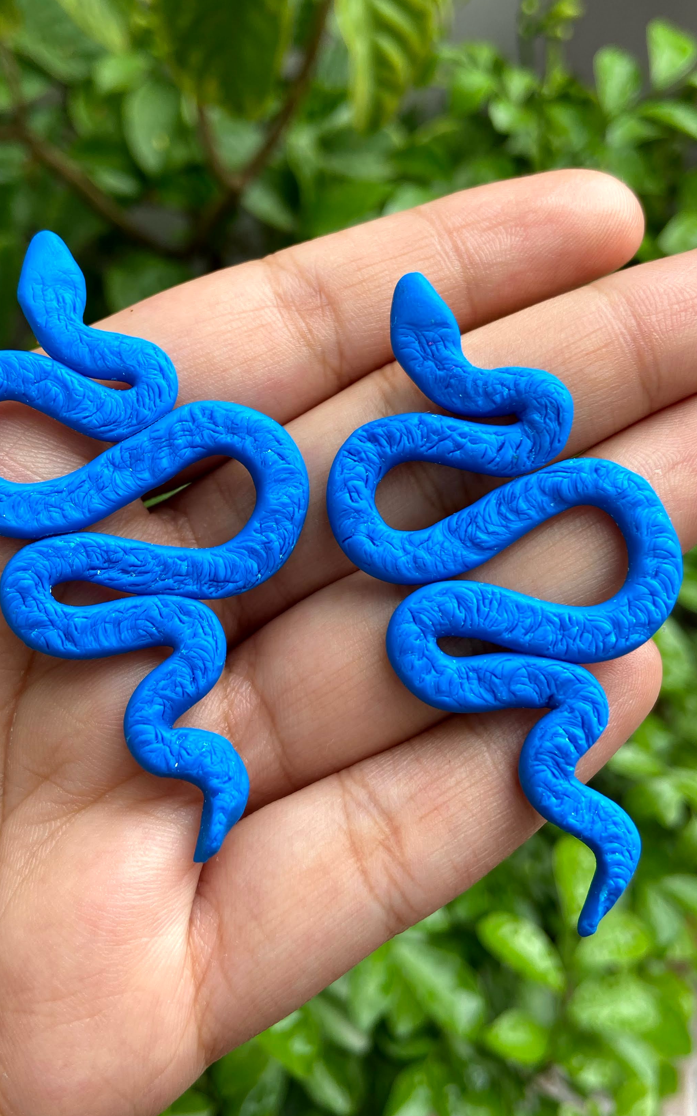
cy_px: 519
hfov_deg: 37.3
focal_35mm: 34
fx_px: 1033
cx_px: 322
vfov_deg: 56.6
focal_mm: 4.25
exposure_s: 1/124
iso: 32
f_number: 1.8
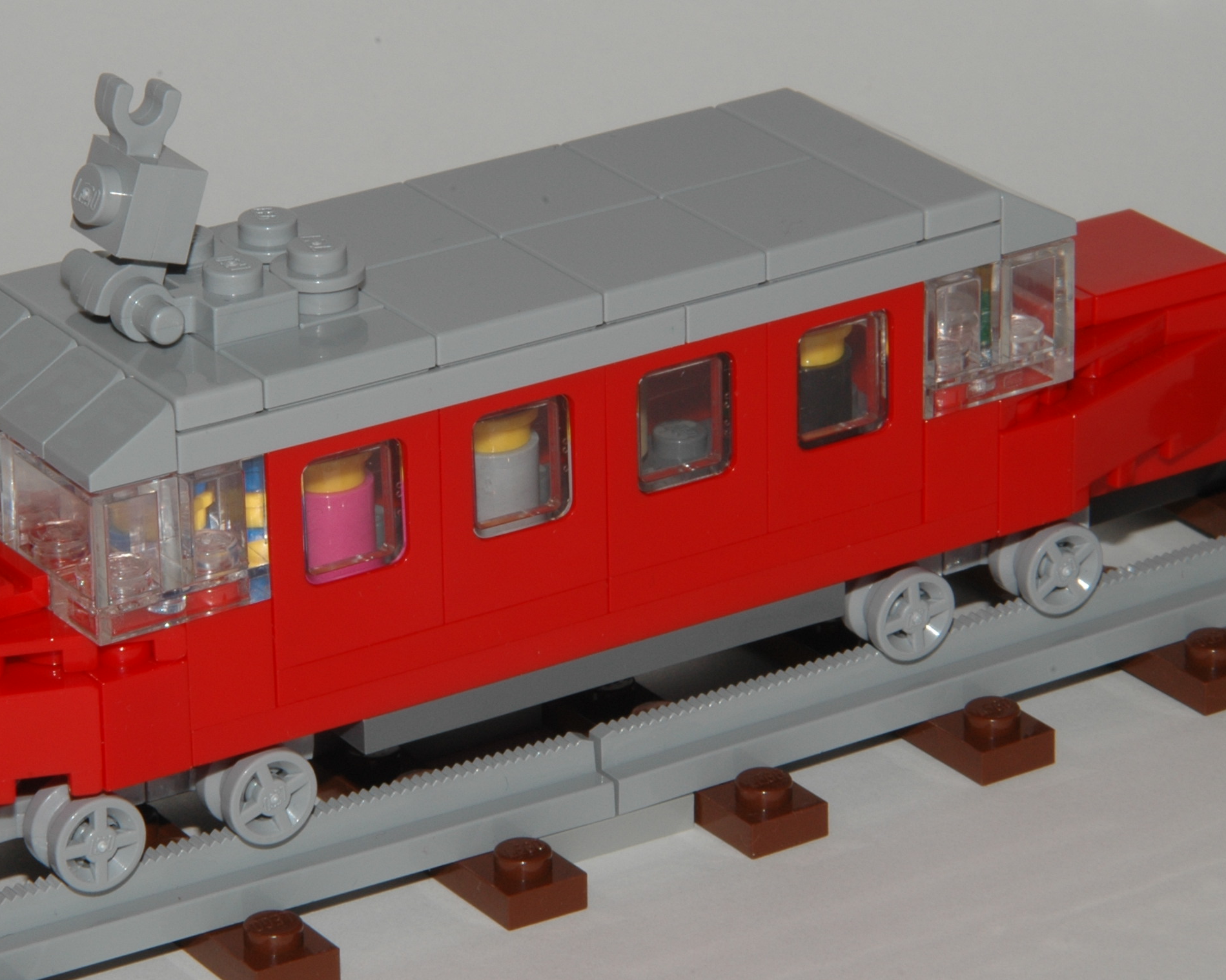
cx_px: 447
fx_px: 7438
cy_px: 521
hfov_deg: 9.4
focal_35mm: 205
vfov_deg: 7.5
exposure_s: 1/60
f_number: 29
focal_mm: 92
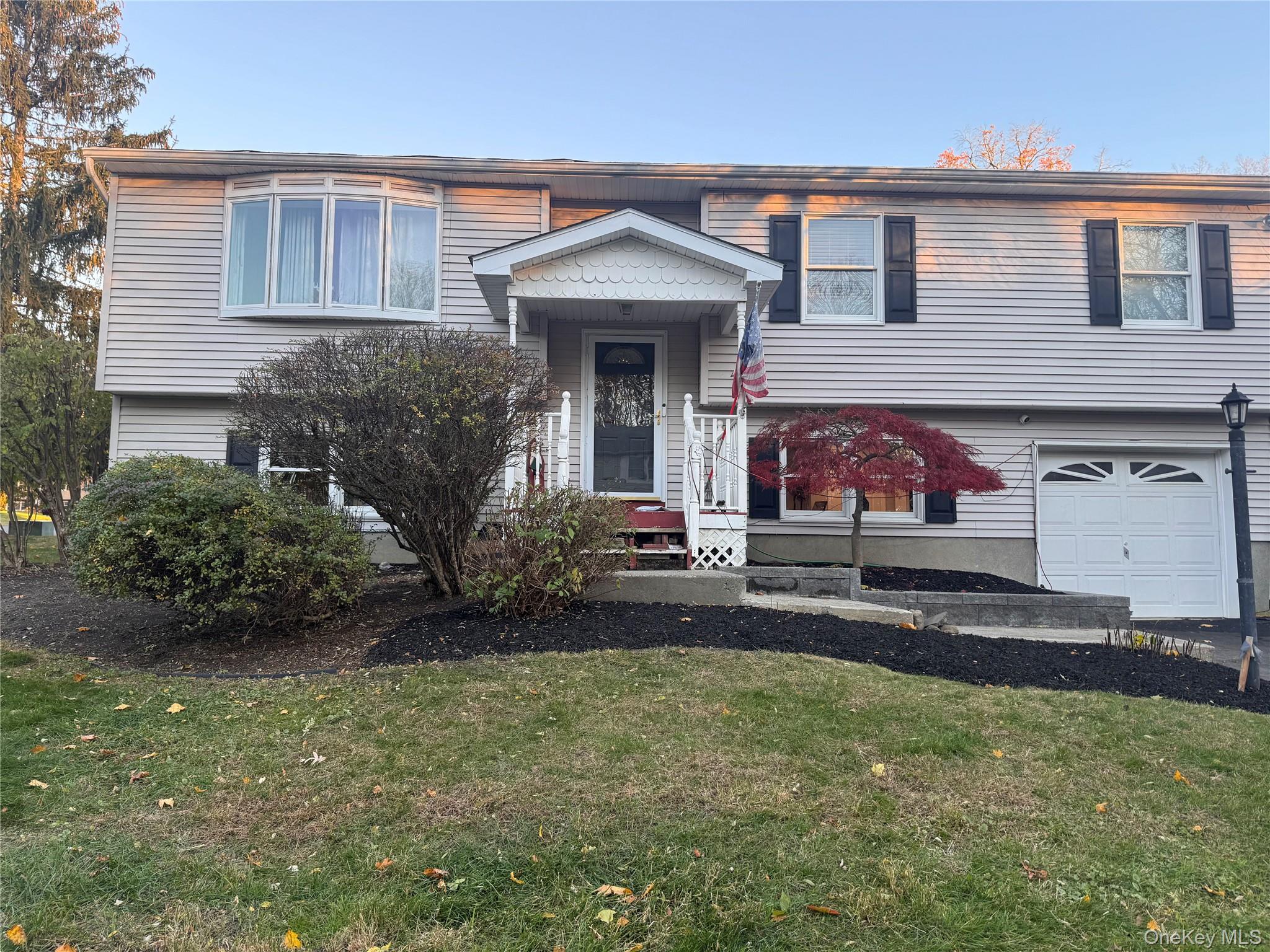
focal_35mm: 24
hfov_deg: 71.6
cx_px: 635
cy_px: 476
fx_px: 881
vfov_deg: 56.8
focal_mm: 6.76
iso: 64
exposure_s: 1/165
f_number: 1.78
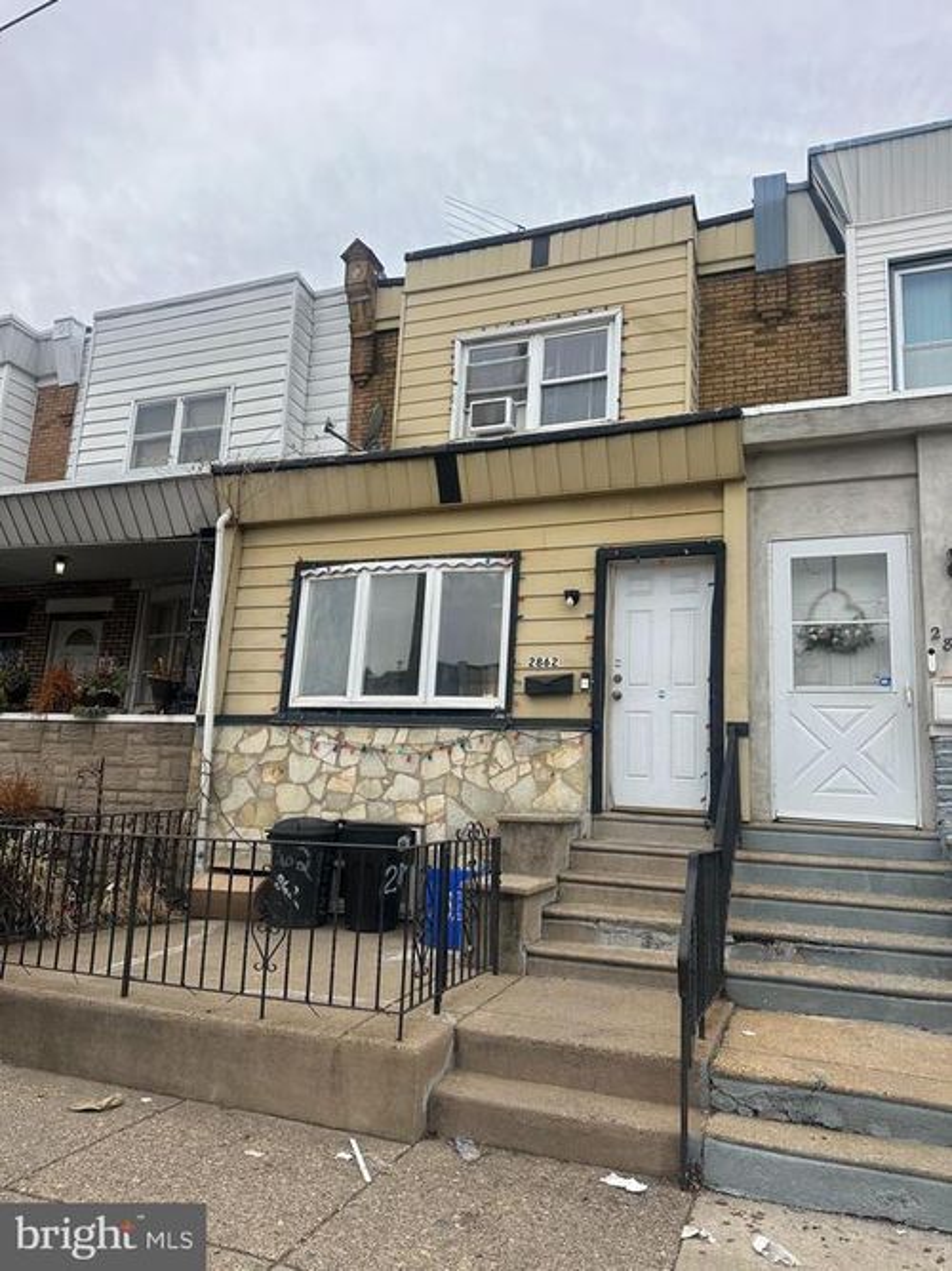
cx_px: 476
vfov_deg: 71.6
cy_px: 636
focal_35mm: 24
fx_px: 880
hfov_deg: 56.8
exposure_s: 1/918
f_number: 1.78
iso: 80
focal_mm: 6.86
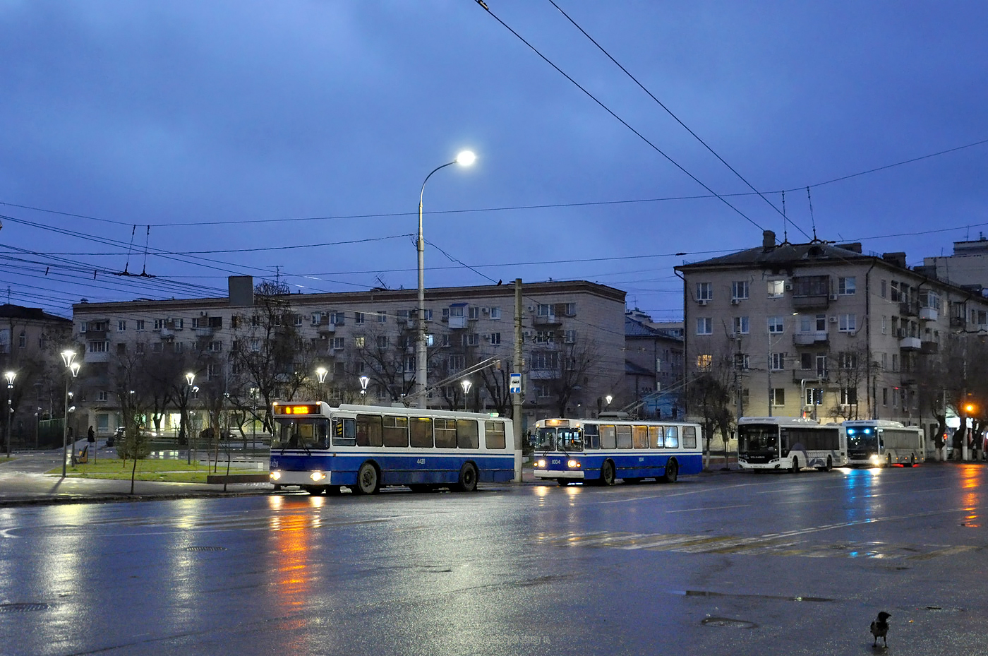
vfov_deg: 28.0
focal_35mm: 48
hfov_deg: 41.2
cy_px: 328
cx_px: 494
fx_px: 1315
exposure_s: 1/30
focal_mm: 32
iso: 1600
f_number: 4.2
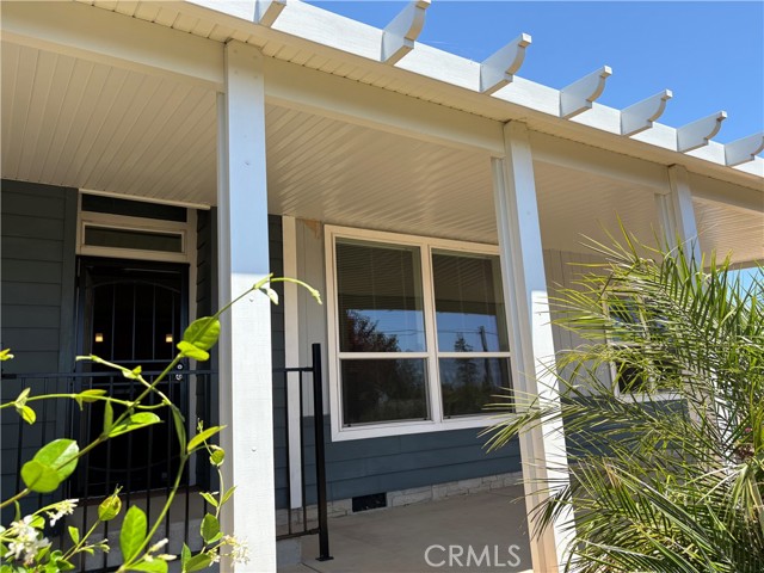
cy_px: 286
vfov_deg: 53.1
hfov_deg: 67.3
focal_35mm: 26
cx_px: 382
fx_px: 574
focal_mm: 5.96
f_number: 1.6
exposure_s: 1/1239
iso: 50
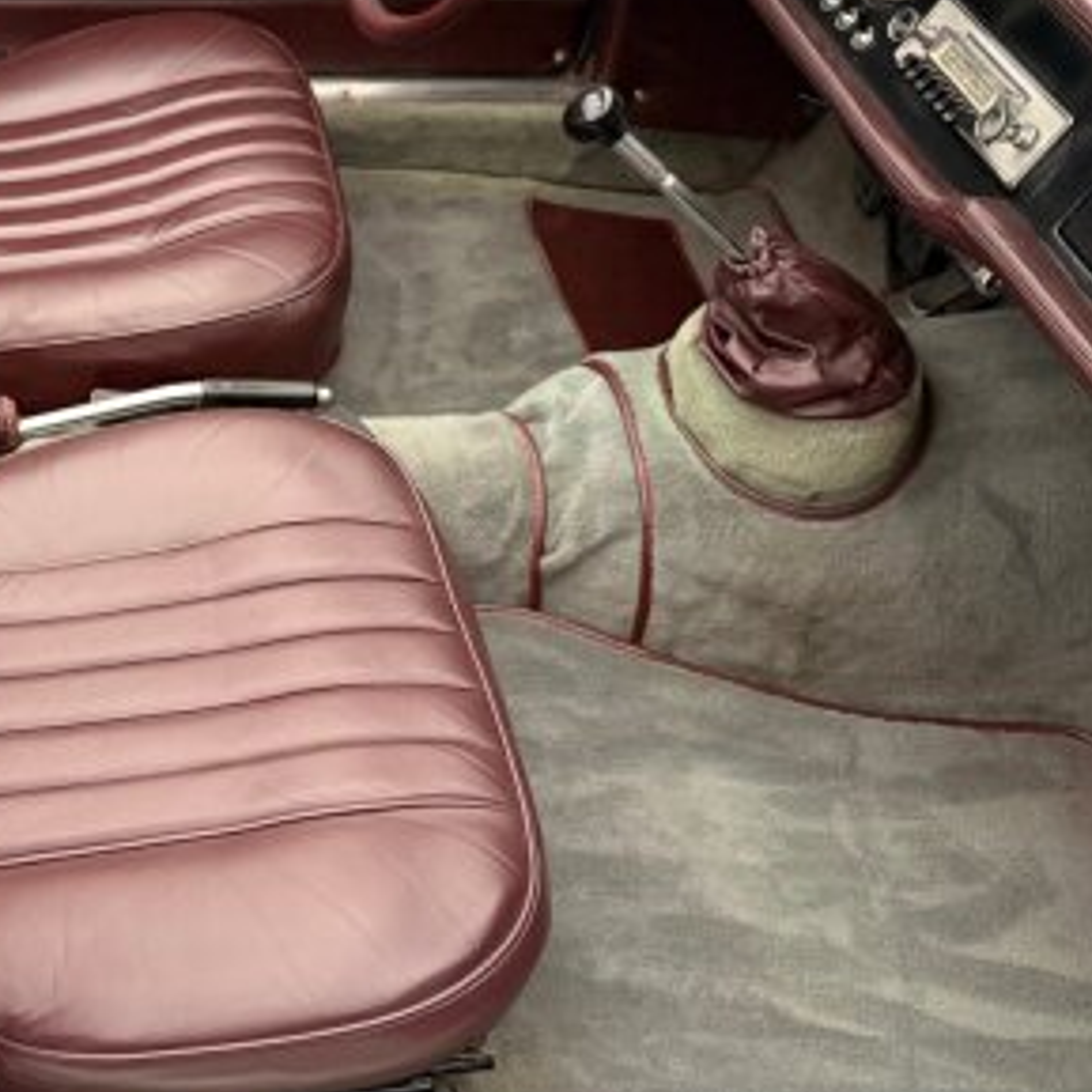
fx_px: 1677
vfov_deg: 35.9
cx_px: -53
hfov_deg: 32.5
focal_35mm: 47
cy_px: 423
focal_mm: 6.76
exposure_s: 1/49
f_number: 1.78
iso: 250
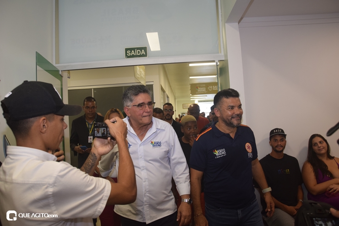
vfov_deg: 47.9
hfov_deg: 67.4
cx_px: 170
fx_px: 254
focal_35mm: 27
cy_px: 113
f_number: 5
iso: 800
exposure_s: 1/100
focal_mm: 18
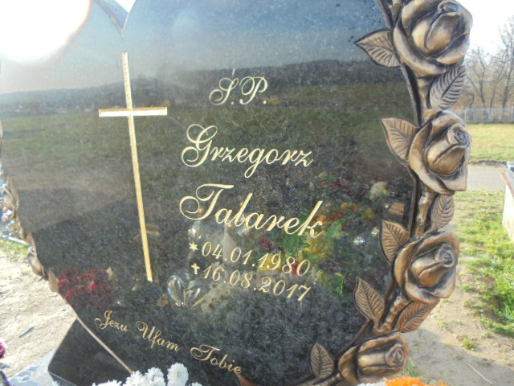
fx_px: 386
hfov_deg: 67.3
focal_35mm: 26
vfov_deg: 53.1
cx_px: 257
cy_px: 193
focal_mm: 4.6
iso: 100
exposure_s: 1/125
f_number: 3.5
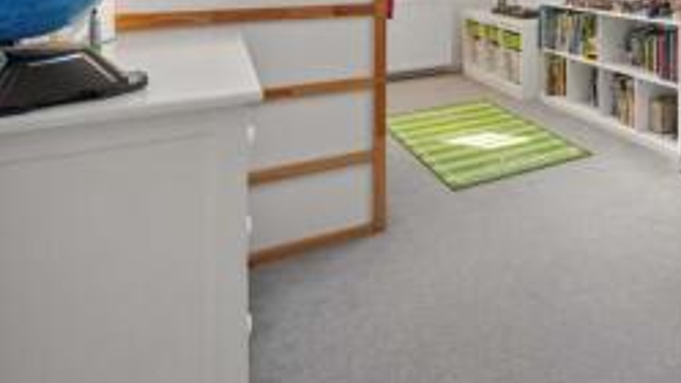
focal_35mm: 28
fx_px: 506
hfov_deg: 63.6
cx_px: 517
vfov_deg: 35.9
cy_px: -29
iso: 640
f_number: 8
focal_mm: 14
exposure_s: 1/30
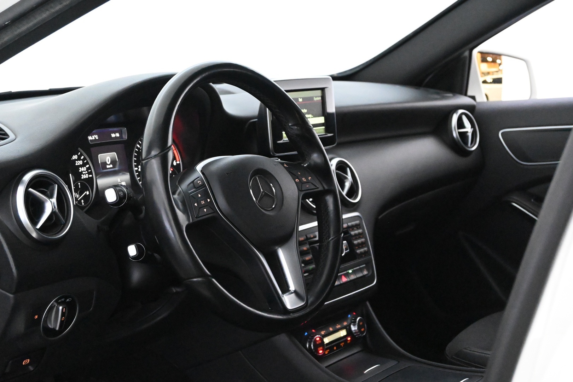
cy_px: 191
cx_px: 286
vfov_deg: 21.6
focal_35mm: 63
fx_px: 1003
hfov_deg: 31.9
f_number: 5.6
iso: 14400
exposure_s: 1/60
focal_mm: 42
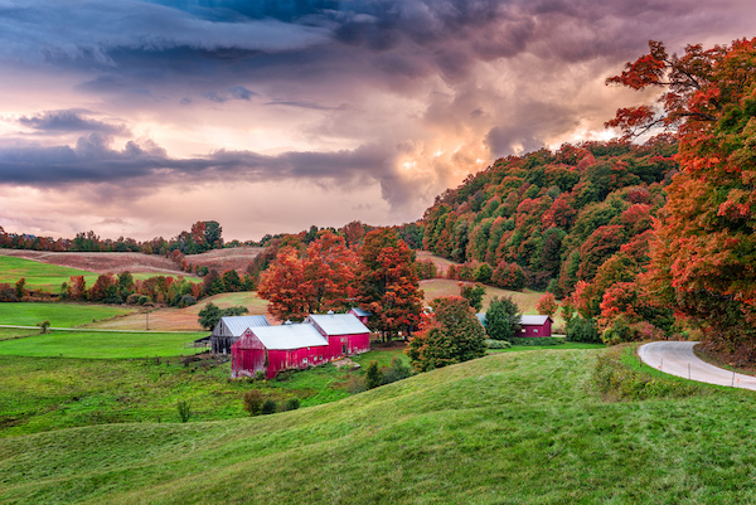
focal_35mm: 52
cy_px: 252
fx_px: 1093
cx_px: 378
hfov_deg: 38.2
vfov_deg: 26.0
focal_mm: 52
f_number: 11
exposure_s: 1
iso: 64
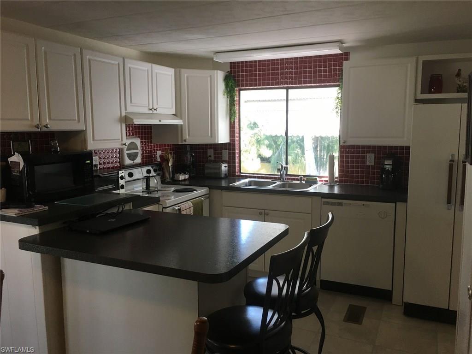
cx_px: 236
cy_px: 177
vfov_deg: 48.2
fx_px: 395
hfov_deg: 61.7
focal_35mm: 29
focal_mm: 4.15
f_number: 2.2
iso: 40
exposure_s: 1/30
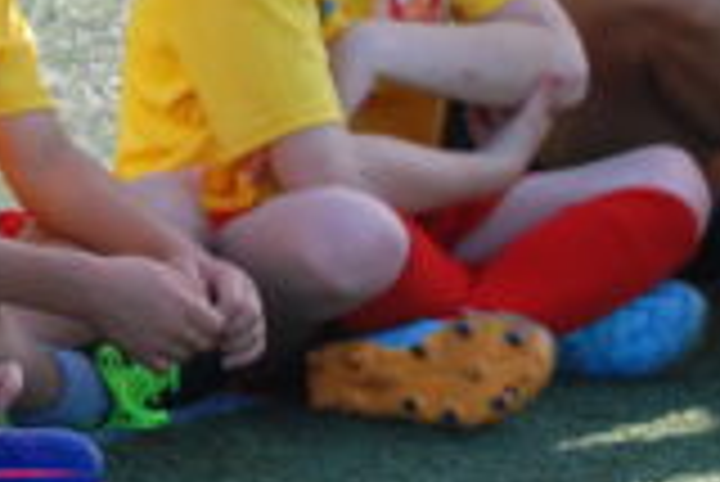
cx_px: -180
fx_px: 5032
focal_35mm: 251
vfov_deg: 5.5
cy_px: 140
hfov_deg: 8.1
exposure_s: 1/250
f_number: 5.6
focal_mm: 35
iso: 200
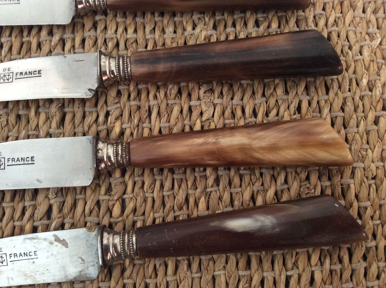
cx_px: 193
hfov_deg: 56.9
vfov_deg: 44.1
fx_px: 356
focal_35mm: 32
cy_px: 144
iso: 200
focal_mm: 3.3
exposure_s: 1/25
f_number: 2.4
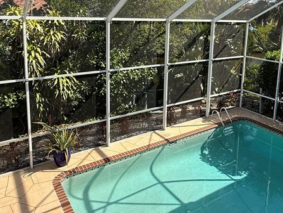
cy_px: 56
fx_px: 262
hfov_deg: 56.4
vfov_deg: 42.9
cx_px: 169
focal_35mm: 32
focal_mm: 2.22
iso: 50
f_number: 2.2
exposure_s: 1/590
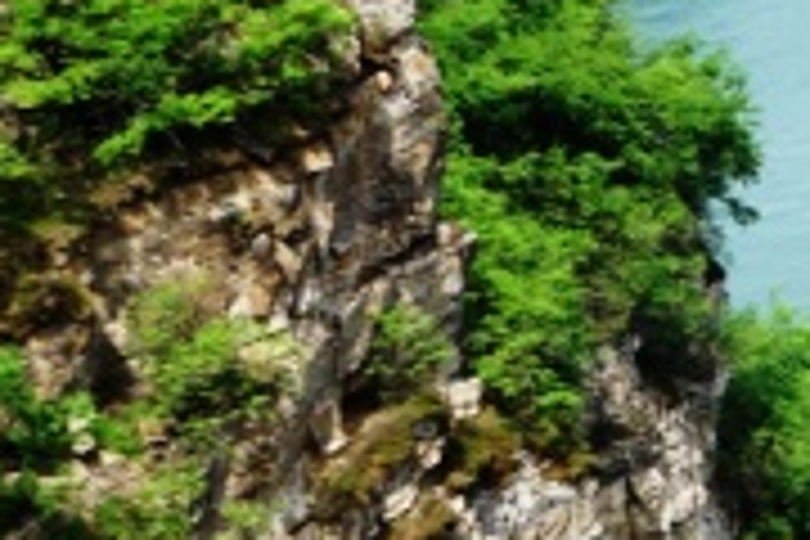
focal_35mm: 187
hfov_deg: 9.1
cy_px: 140
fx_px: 4207
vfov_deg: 7.3
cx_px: 2331
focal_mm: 28
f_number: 7.1
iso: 125
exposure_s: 1/250
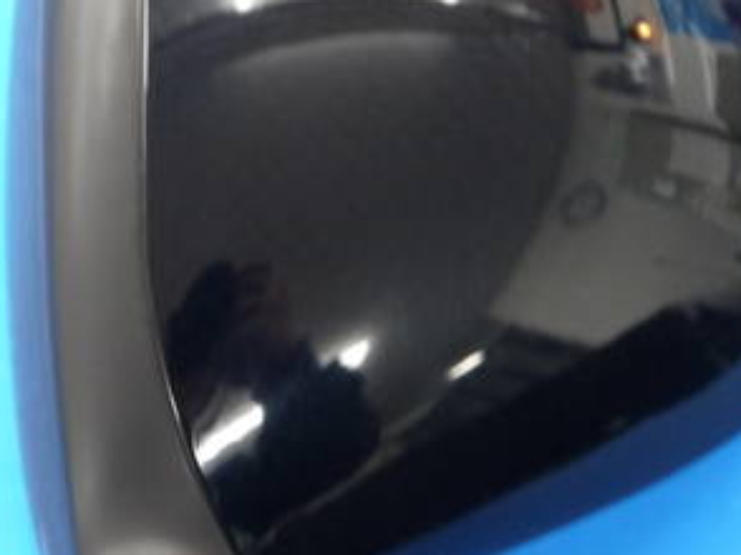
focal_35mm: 170
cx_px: 328
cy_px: 179
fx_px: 3636
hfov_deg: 11.6
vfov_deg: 8.7
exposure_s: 1/30
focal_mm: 39
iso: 800
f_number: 5.5
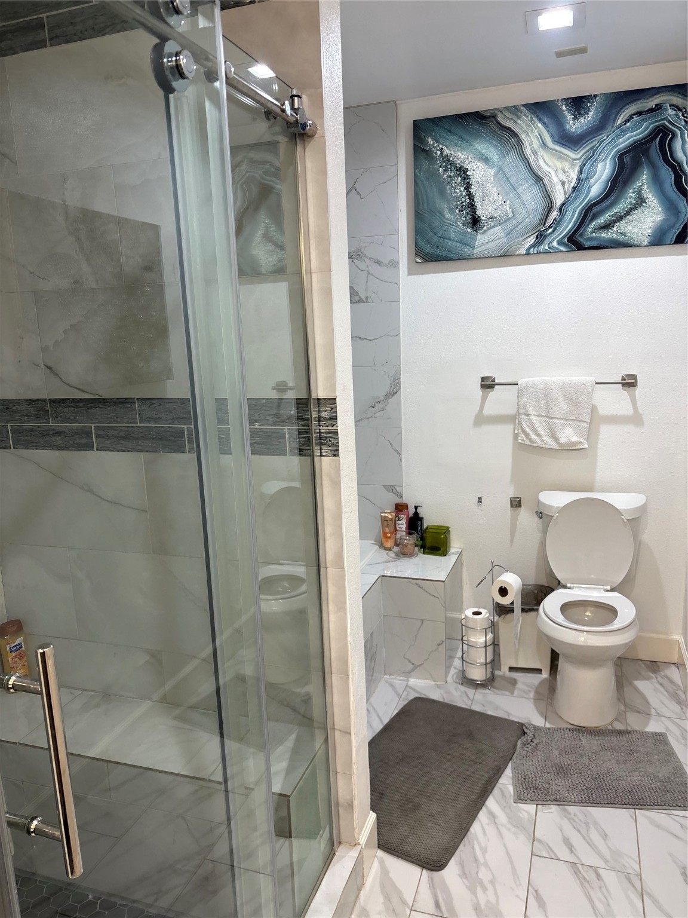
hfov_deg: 53.1
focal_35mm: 26
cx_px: 344
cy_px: 459
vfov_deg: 67.3
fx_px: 689
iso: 80
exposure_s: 1/60
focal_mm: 5.96
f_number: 1.6
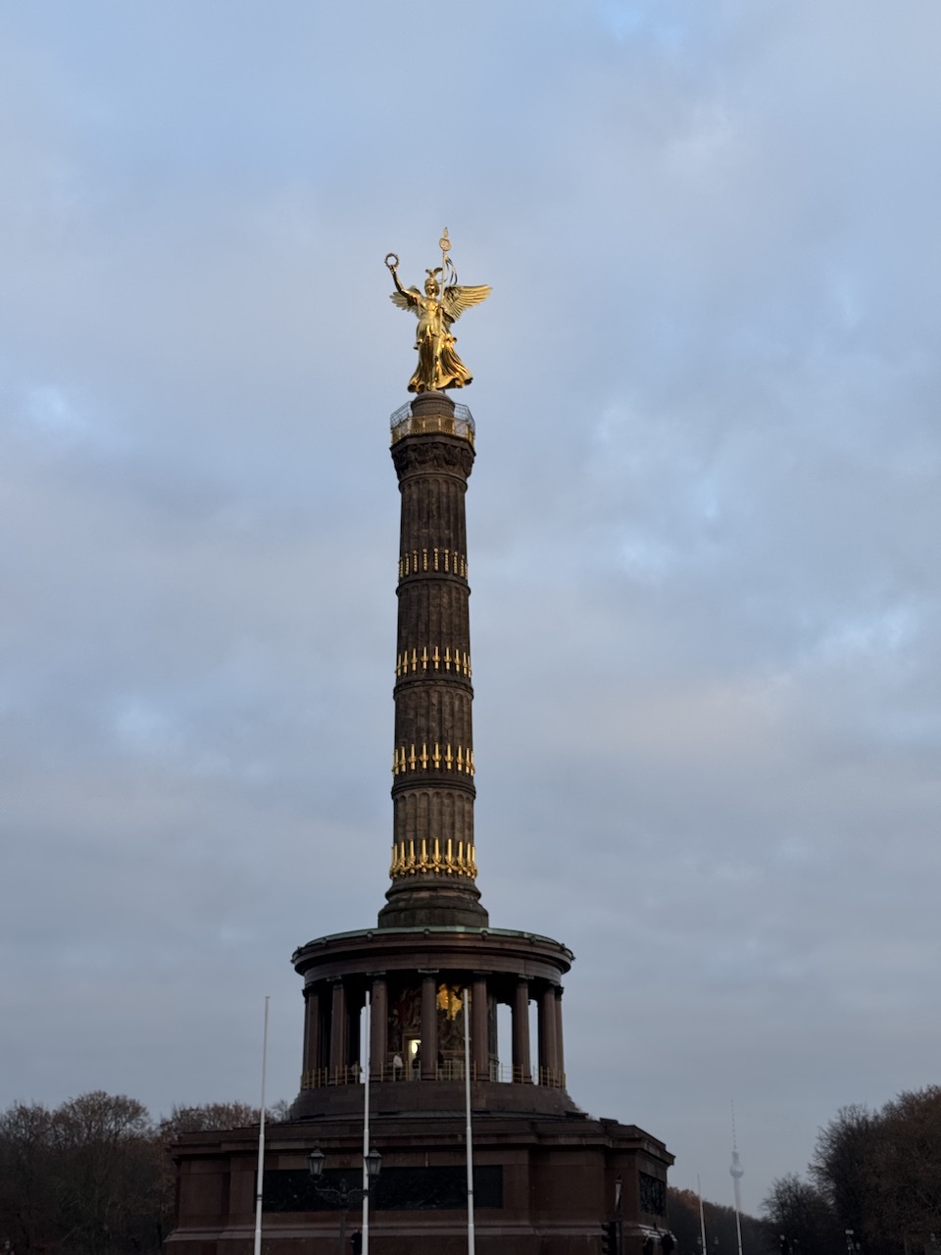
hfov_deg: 30.3
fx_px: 1740
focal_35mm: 48
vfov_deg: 39.7
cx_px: 470
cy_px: 628
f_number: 1.78
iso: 64
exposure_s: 1/507
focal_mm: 6.76
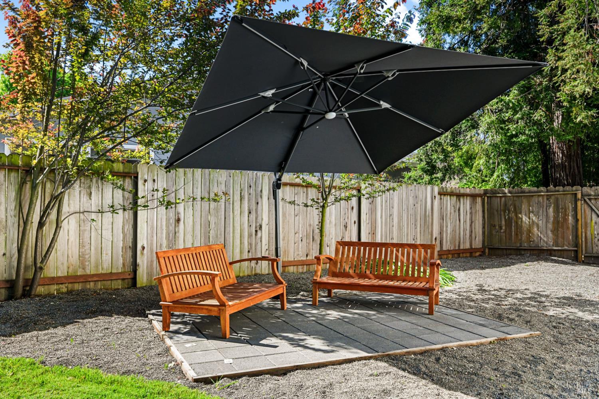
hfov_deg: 61.9
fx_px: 499
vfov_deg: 43.6
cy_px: 200
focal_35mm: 30
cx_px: 300
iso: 1600
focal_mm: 30
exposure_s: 1/60
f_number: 13
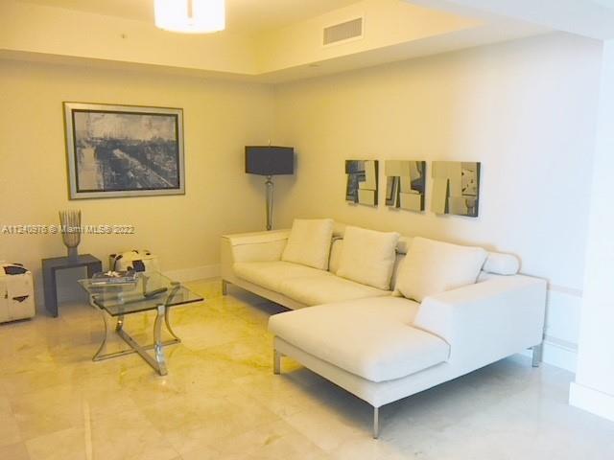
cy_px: 230
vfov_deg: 48.2
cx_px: 307
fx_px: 514
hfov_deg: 61.7
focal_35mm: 29
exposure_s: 1/30
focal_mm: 4.15
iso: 125
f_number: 2.2
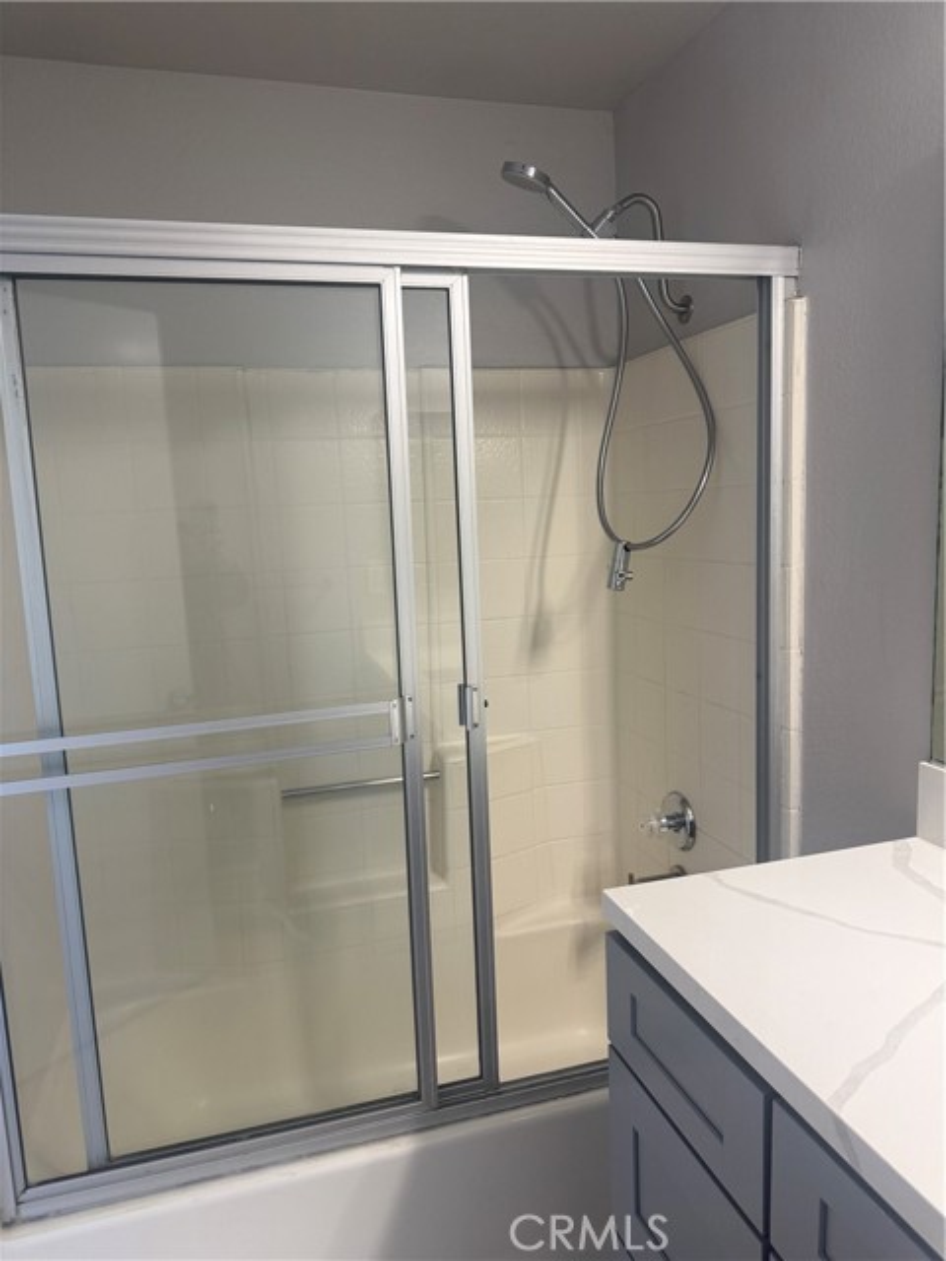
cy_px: 630
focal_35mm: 24
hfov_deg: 56.8
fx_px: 875
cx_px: 473
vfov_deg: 71.6
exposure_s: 1/120
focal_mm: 6.76
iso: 160
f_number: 1.78
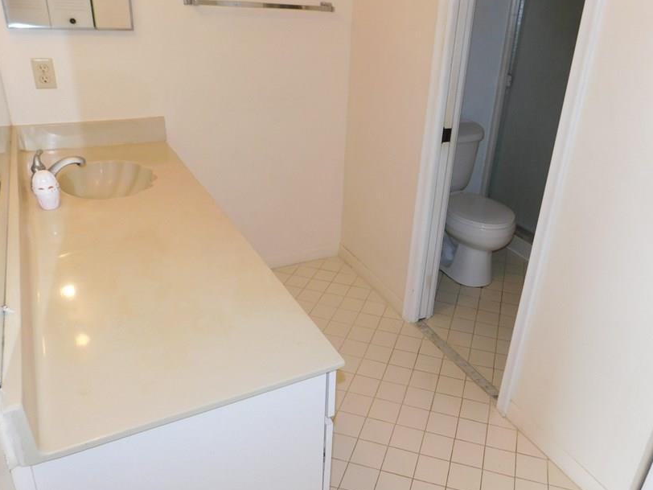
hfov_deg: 61.1
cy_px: 224
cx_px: 396
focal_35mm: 29
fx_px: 547
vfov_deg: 48.2
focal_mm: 4
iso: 200
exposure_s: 1/30
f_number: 3
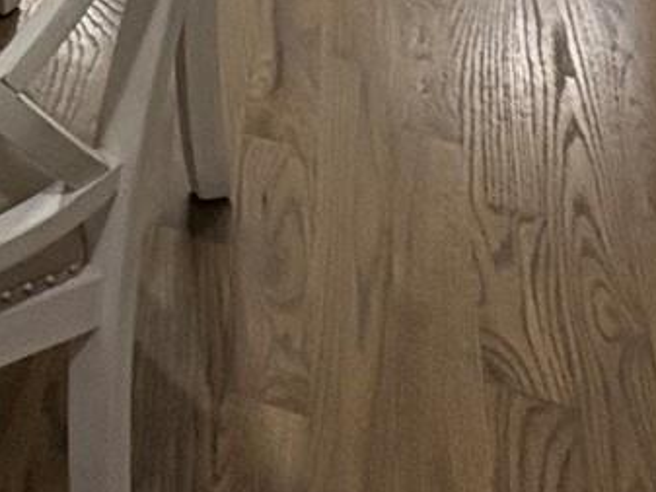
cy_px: -690
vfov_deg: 13.1
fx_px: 1611
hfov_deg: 20.3
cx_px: -284
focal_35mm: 85
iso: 160
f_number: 2.2
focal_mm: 2.22
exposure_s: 1/60
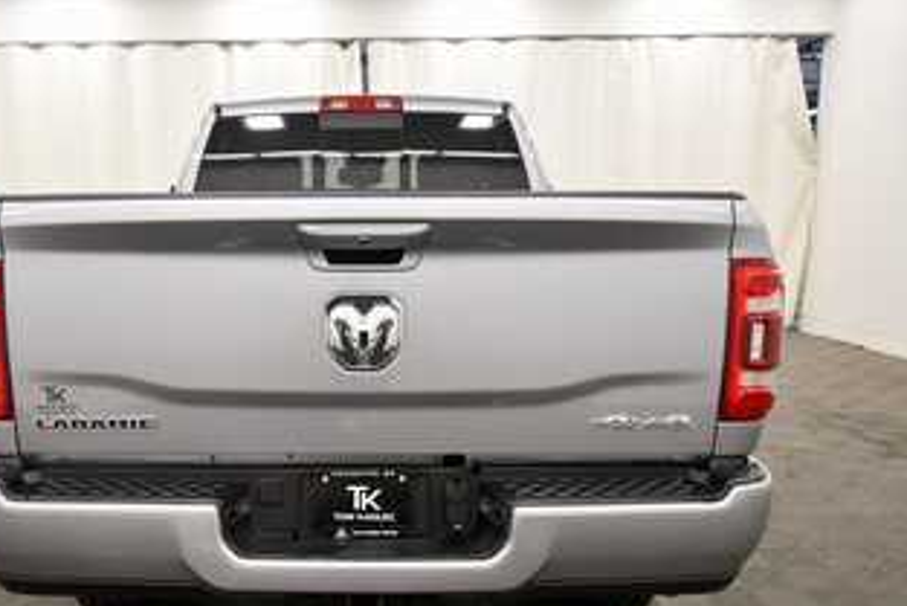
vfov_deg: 40.9
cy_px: 378
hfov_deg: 58.1
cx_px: 354
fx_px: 807
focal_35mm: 32
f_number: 5.3
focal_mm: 17
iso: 1000
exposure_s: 1/125
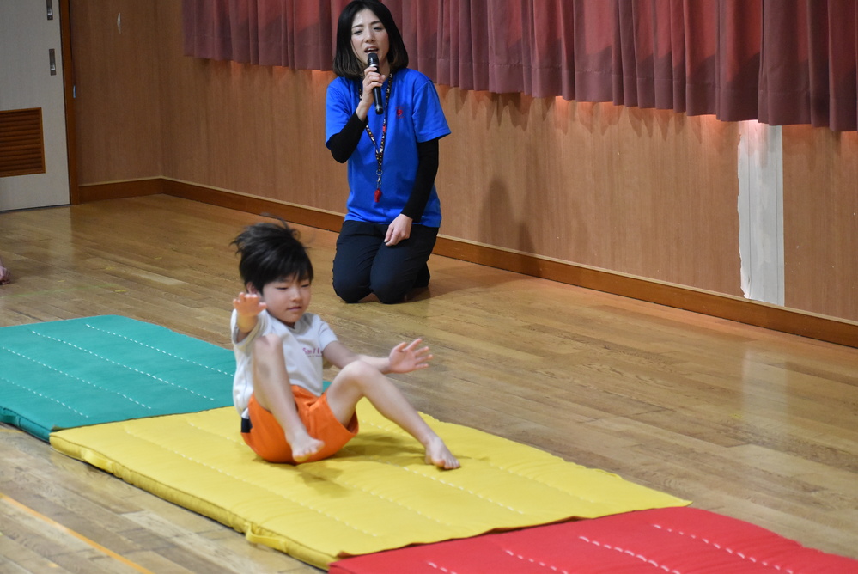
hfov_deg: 17.0
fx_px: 2862
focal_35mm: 120
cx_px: 429
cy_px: 287
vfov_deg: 11.4
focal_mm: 80
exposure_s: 1/200
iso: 4000
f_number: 4.8
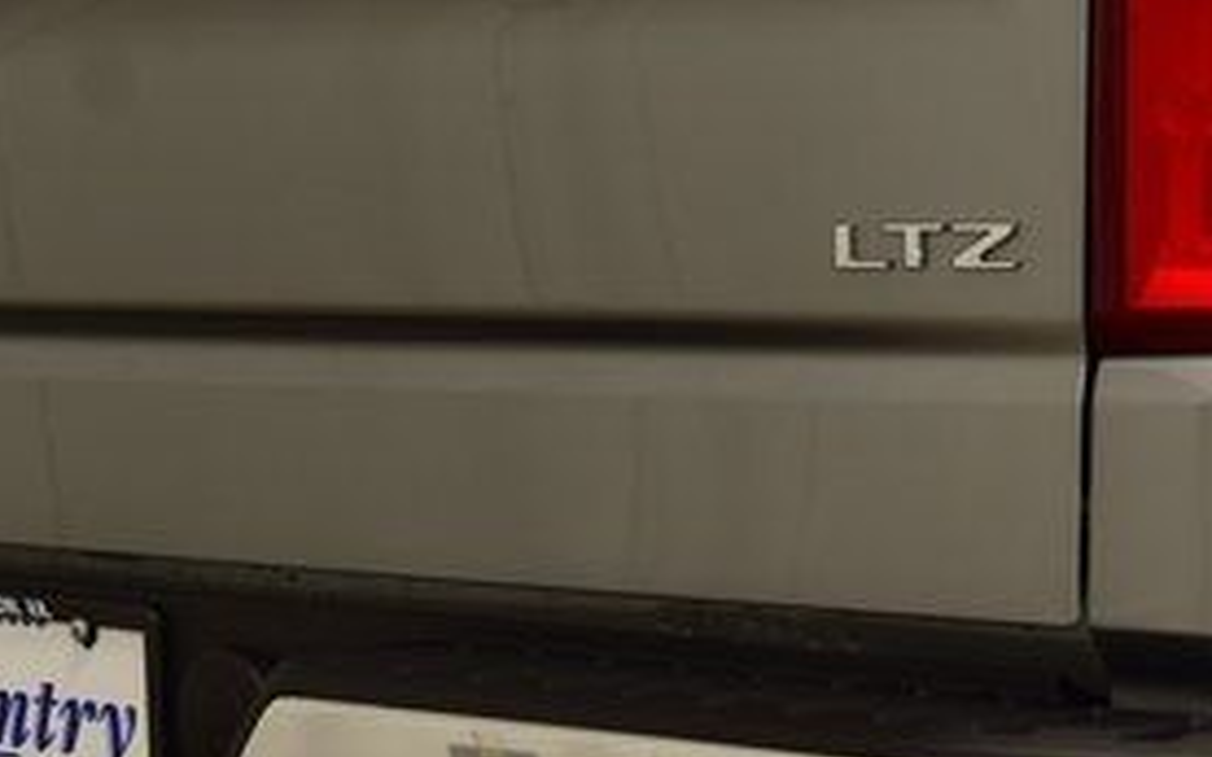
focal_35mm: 127
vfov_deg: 10.3
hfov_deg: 16.4
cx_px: 446
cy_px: 475
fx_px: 4194
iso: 400
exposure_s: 1/15
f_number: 6.3
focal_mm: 36
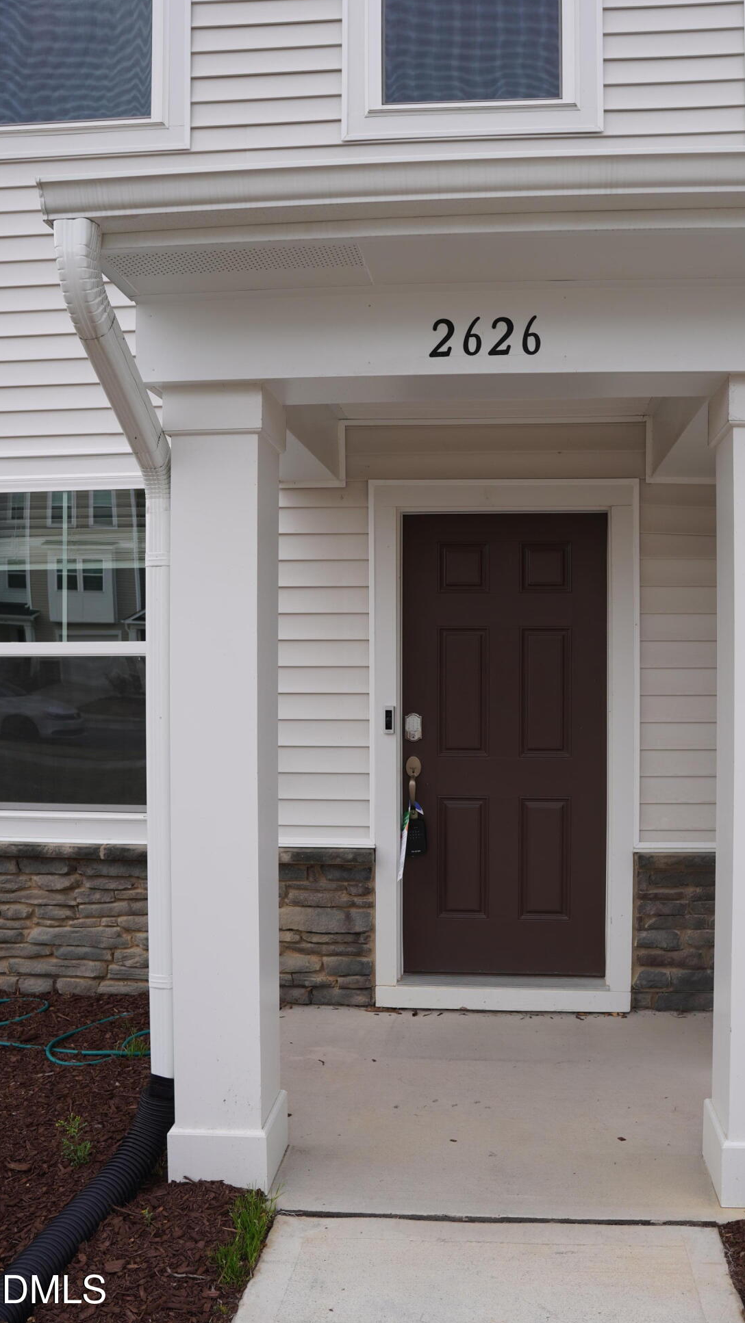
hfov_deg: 44.1
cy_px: 668
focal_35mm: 26
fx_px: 913
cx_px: 454
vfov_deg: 71.9
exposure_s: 1/125
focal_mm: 16
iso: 100
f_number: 4
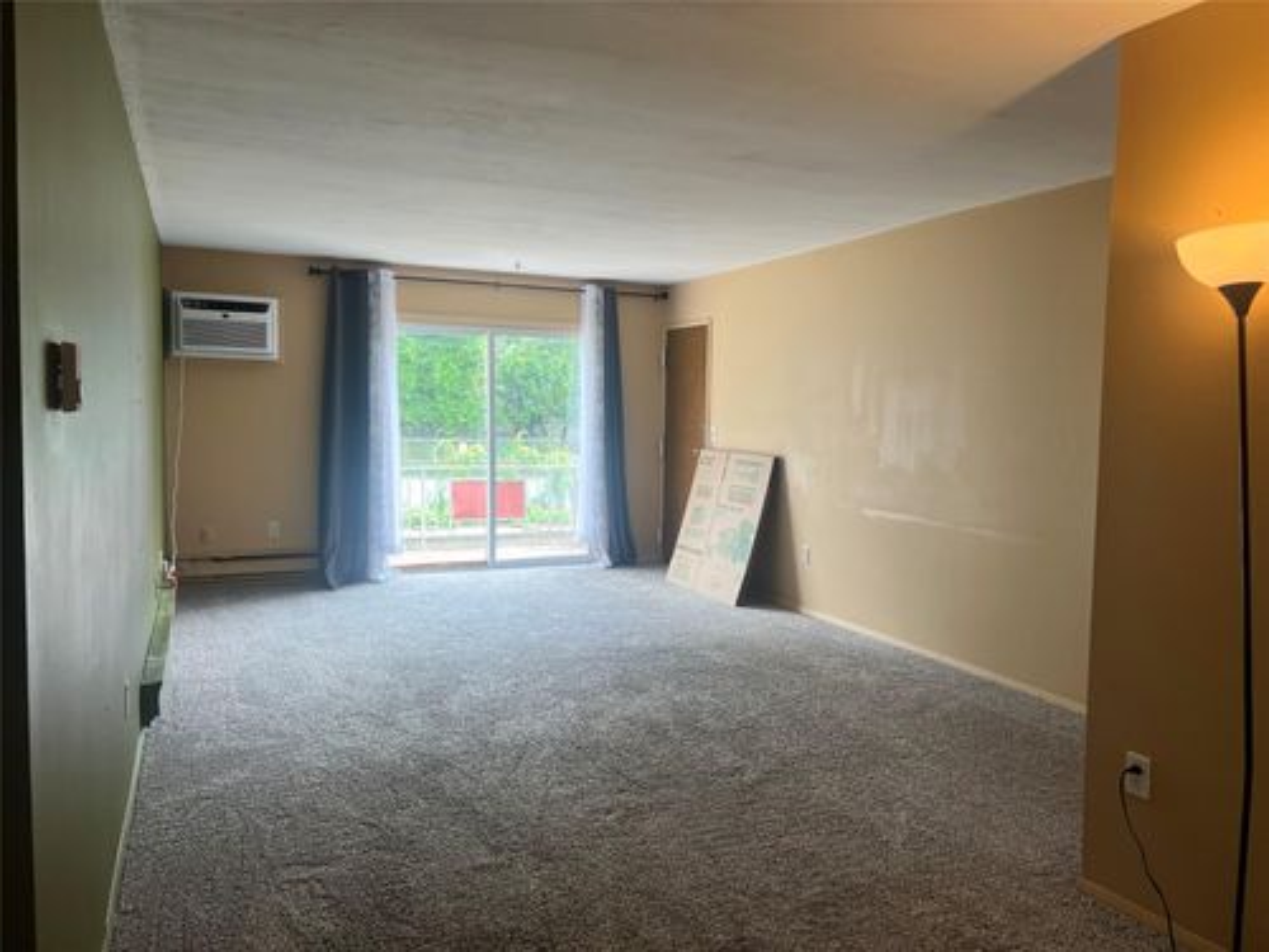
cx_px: 634
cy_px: 476
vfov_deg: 53.1
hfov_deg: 67.3
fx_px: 953
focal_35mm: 26
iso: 64
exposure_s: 1/120
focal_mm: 5.7
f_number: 1.5
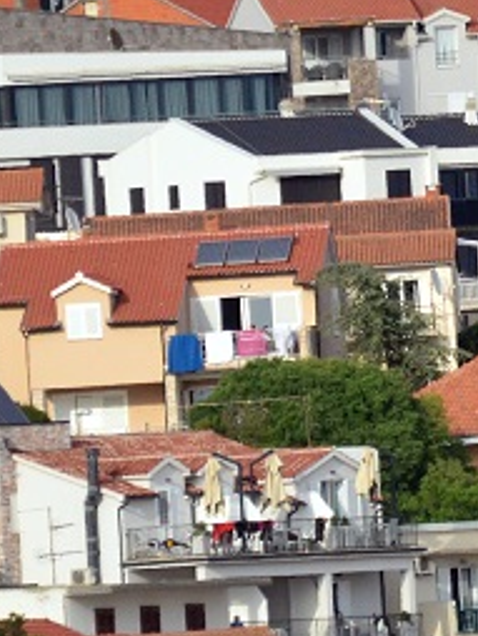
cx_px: 557
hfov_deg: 0.9
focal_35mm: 1696
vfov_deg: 1.2
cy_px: 227
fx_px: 31174
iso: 800
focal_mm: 300
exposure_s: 1/3200
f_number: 5.6
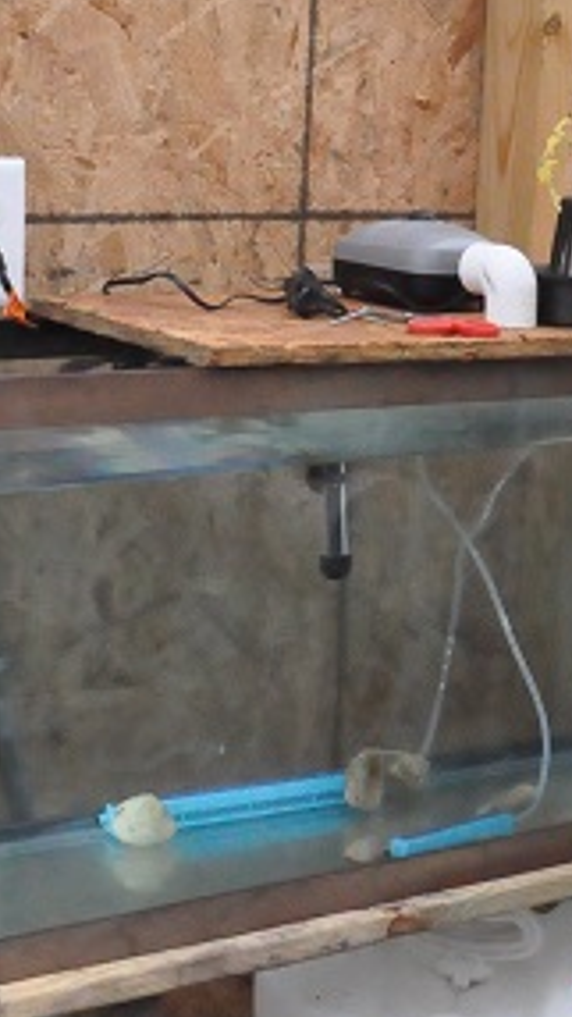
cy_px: 592
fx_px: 2129
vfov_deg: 26.8
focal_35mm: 79
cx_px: 565
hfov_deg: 15.1
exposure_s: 1/640
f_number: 13
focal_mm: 18
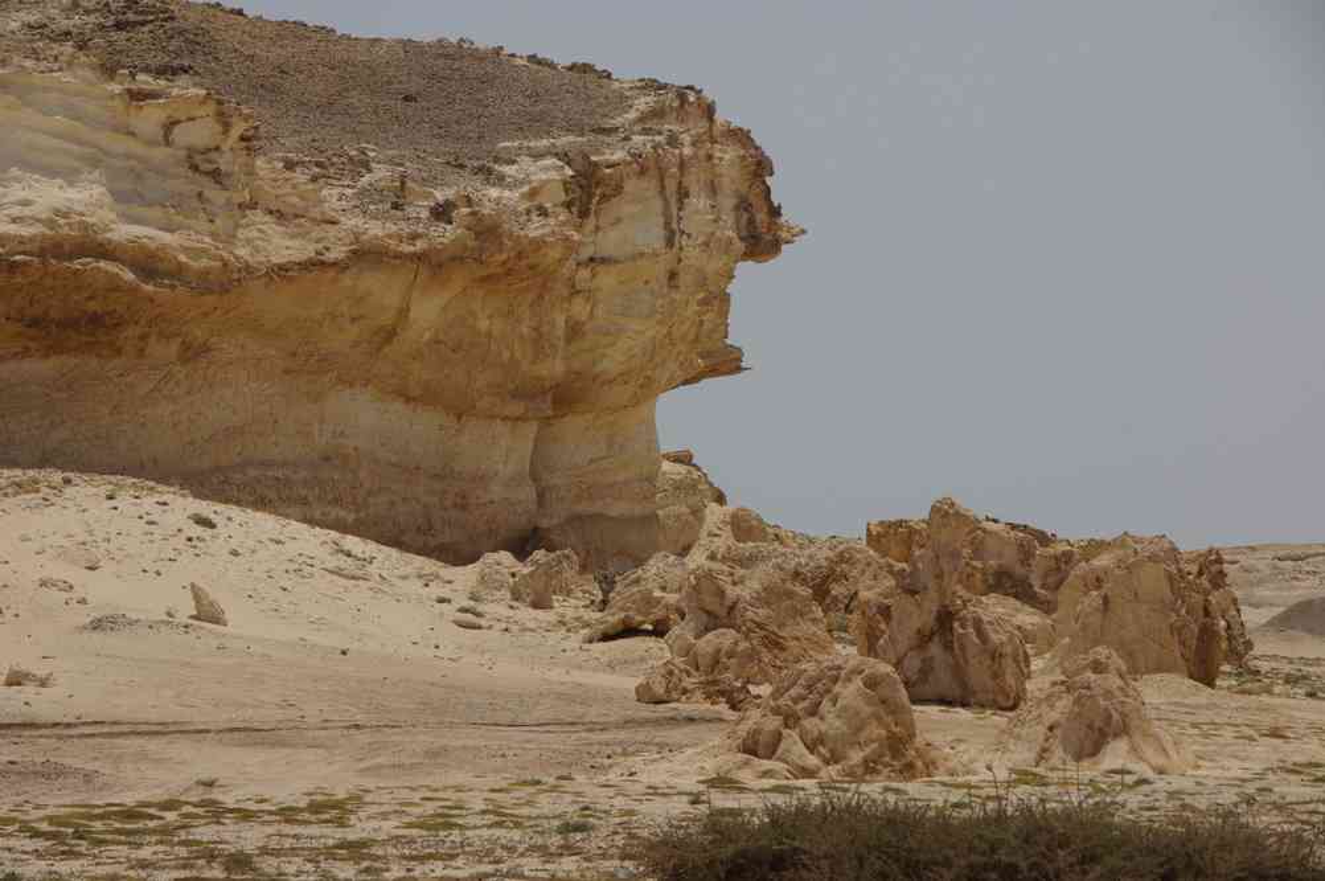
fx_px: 5515
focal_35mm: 150
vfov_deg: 9.1
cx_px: 662
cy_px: 440
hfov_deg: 13.7
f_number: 9.5
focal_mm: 100
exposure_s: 1/350
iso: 100
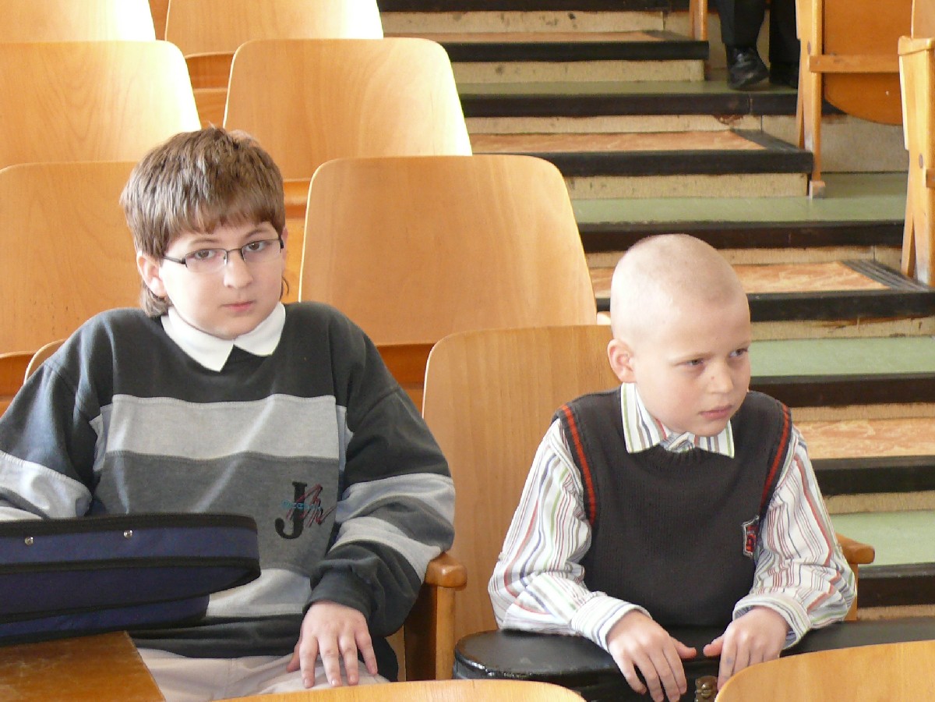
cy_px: 351
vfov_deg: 13.5
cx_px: 468
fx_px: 2971
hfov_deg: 17.9
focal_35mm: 110
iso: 200
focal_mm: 14
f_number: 3.2
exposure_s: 1/40
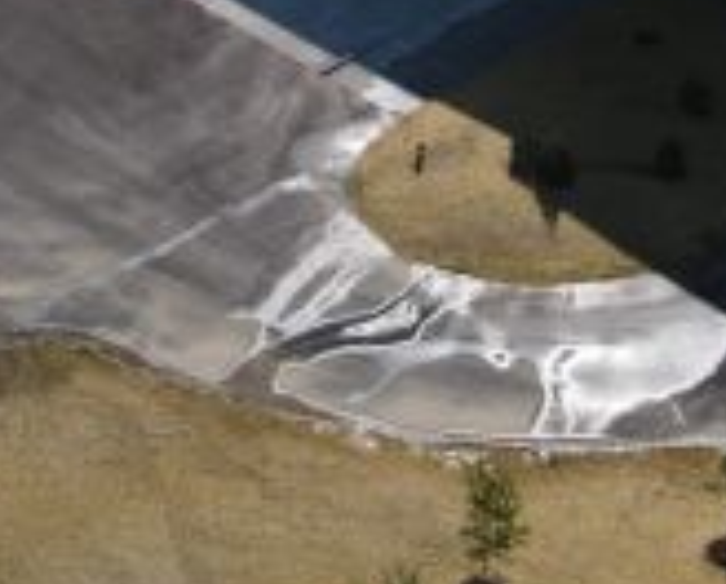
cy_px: -301
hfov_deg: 19.9
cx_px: 144
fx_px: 2046
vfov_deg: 15.0
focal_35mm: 95
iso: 100
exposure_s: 1/1000
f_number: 2.8
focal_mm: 4.5
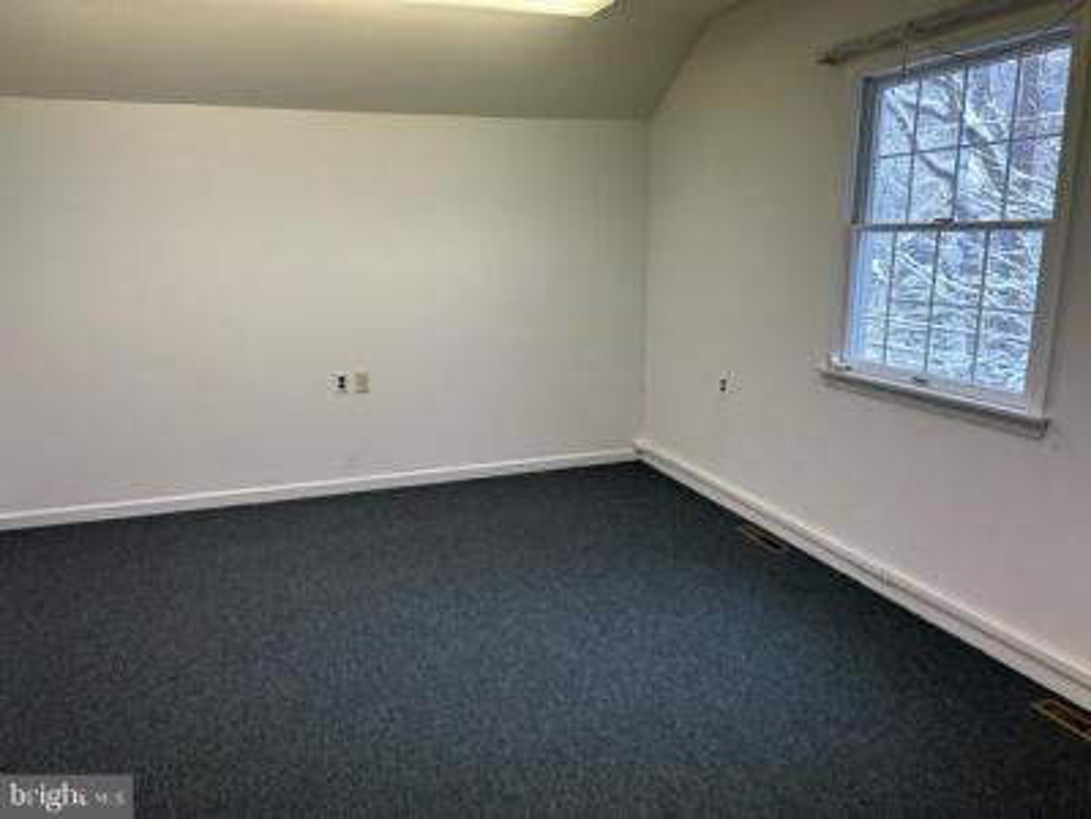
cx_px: 546
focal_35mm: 26
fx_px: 819
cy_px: 410
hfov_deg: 67.3
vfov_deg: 53.1
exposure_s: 1/120
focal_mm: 5.7
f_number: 1.5
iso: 100
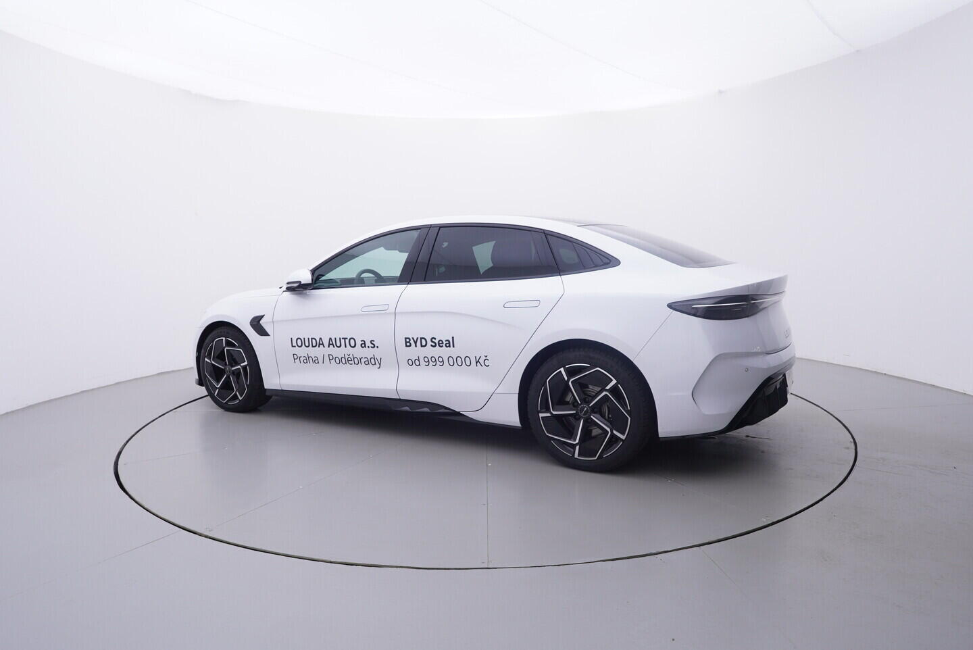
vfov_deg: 56.2
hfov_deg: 77.3
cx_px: 486
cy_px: 325
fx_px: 608
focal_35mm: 22
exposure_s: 1/80
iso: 200
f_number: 5
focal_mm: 15
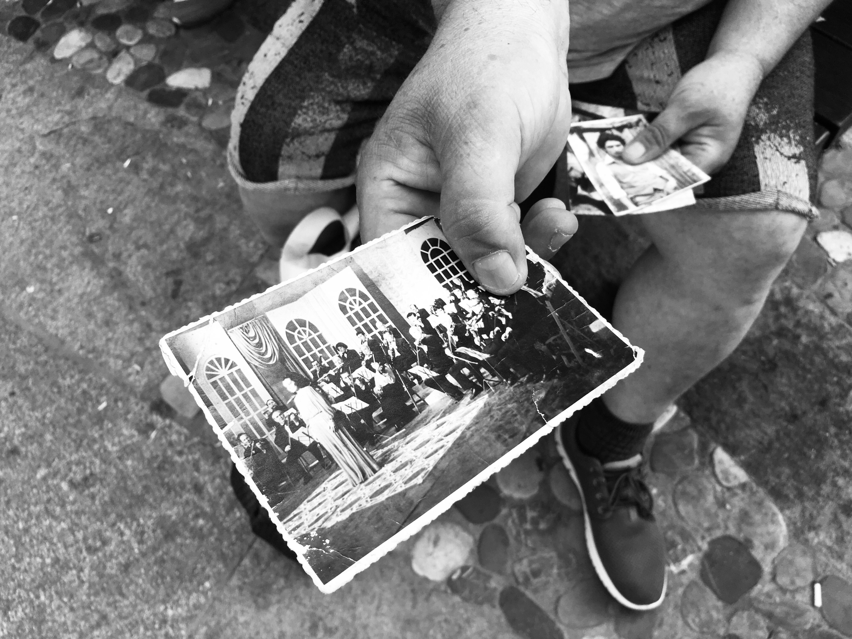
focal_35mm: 29
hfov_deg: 61.7
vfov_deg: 48.2
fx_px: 714
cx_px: 426
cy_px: 320
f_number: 2.2
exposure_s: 1/377
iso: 25
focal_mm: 4.15
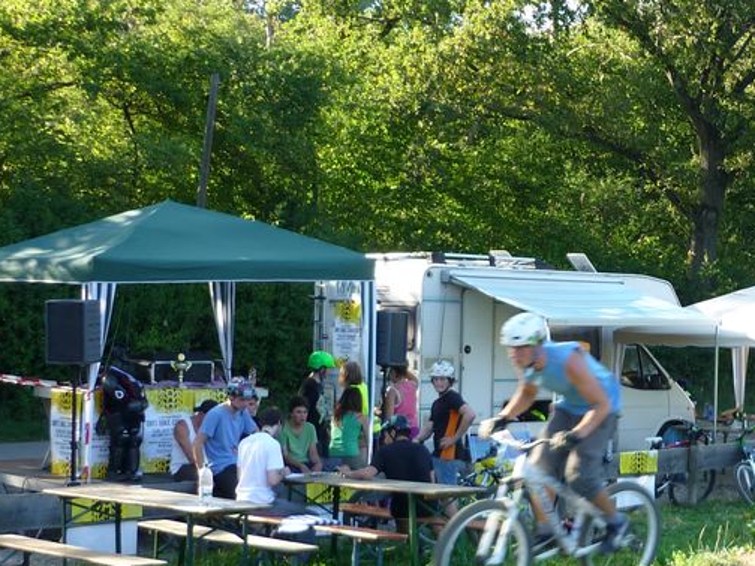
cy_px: 259
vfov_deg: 21.9
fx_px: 1461
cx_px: 710
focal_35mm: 67
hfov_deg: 27.7
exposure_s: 1/160
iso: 80
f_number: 2.8
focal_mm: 5.5
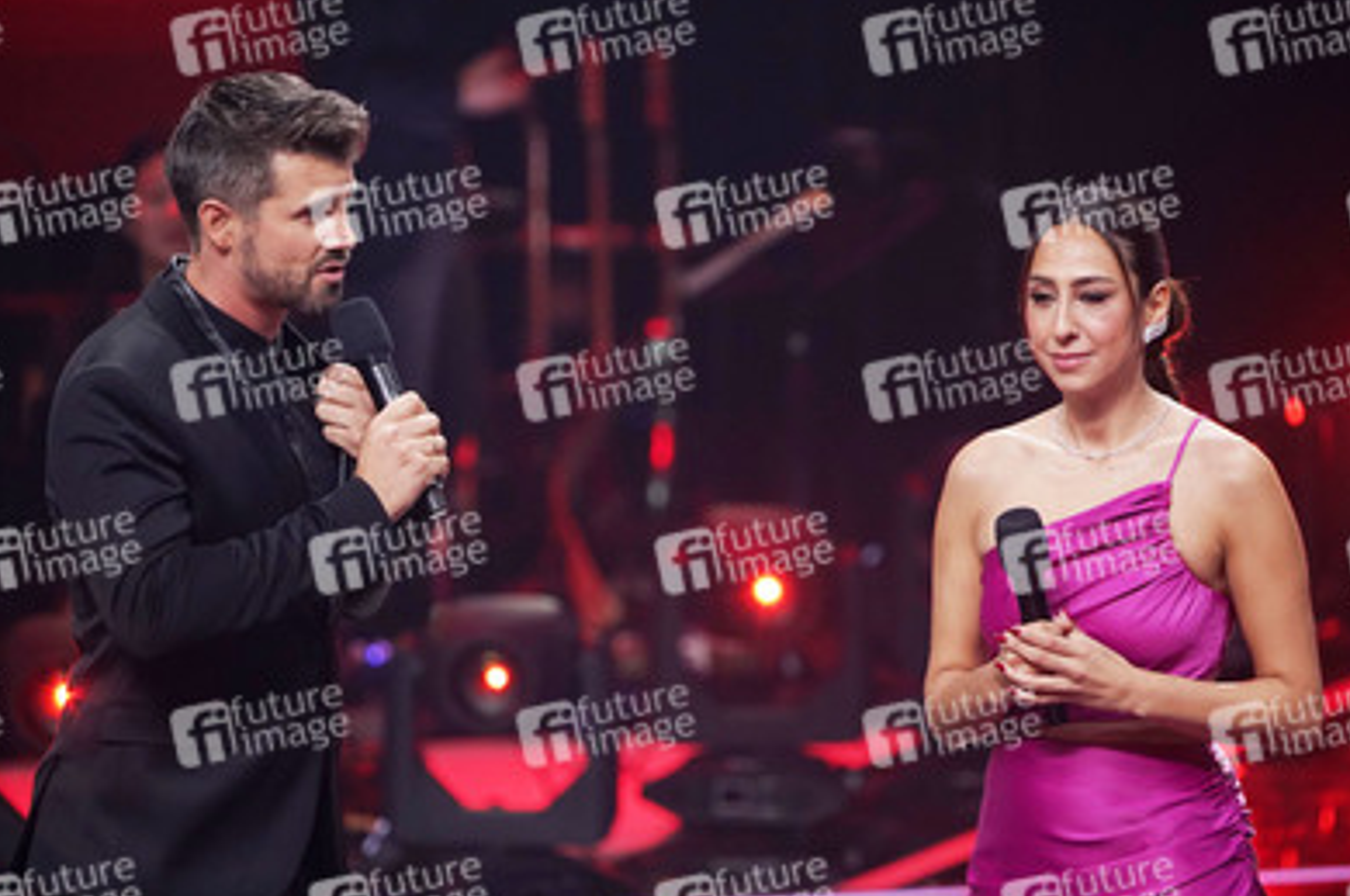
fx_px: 20075
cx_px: 652
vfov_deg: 2.6
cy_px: 467
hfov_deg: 3.9
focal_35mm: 536
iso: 4000
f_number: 6.3
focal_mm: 463
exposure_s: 1/160
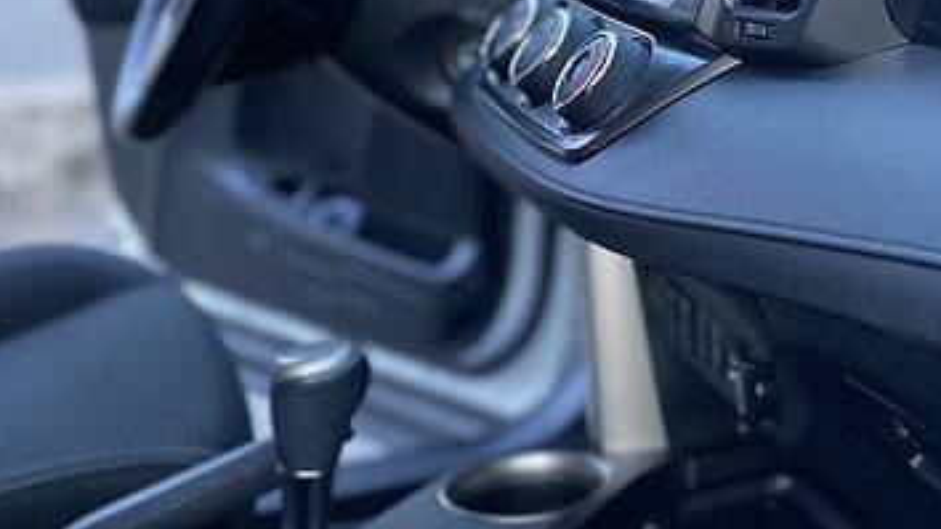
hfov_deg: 31.4
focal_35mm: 64
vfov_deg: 17.8
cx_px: 840
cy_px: -117
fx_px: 1597
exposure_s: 1/60
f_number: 1.8
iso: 250
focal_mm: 4.2
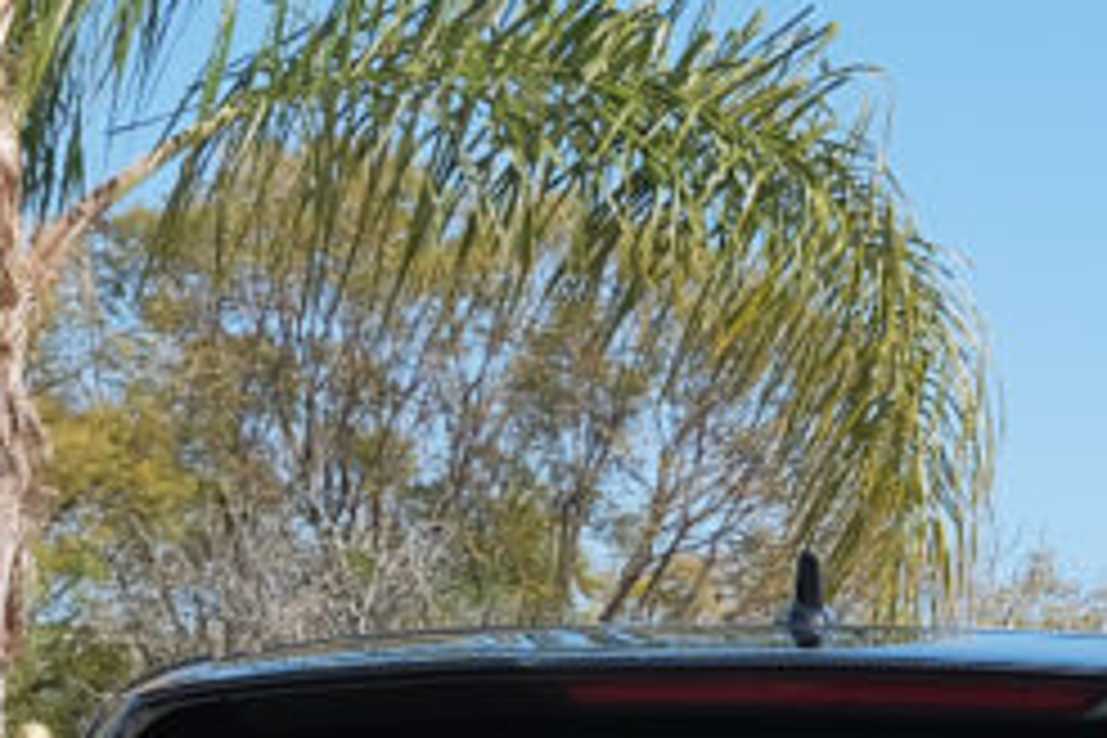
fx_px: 3843
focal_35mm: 125
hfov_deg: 16.3
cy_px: 1451
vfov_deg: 10.2
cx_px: 832
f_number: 9
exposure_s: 1/160
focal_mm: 20.3
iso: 160
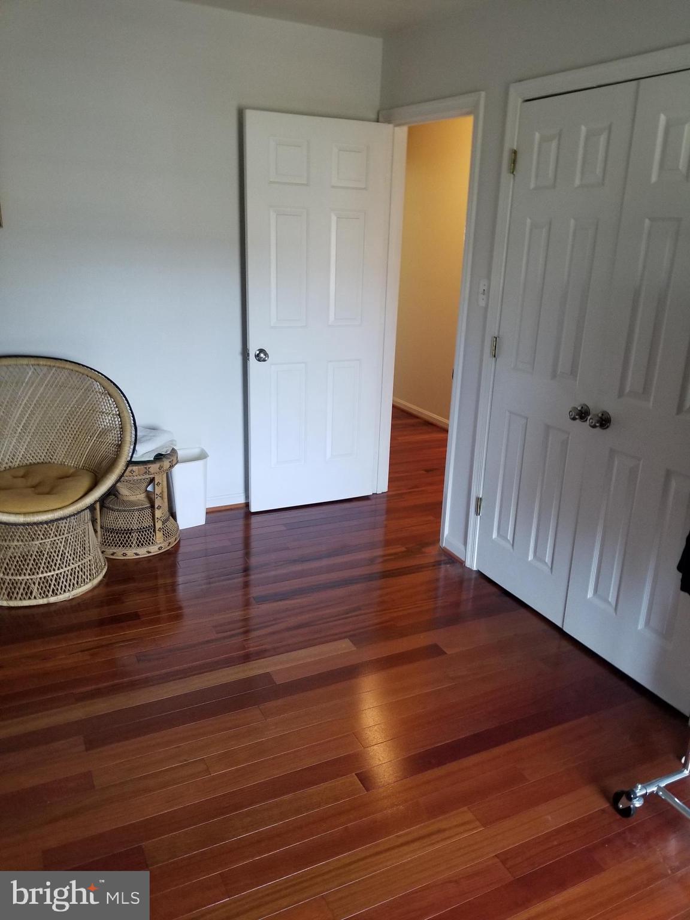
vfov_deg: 67.3
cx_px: 345
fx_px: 691
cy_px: 460
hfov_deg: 53.1
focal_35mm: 26
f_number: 1.7
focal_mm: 4.25
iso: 160
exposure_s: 1/30
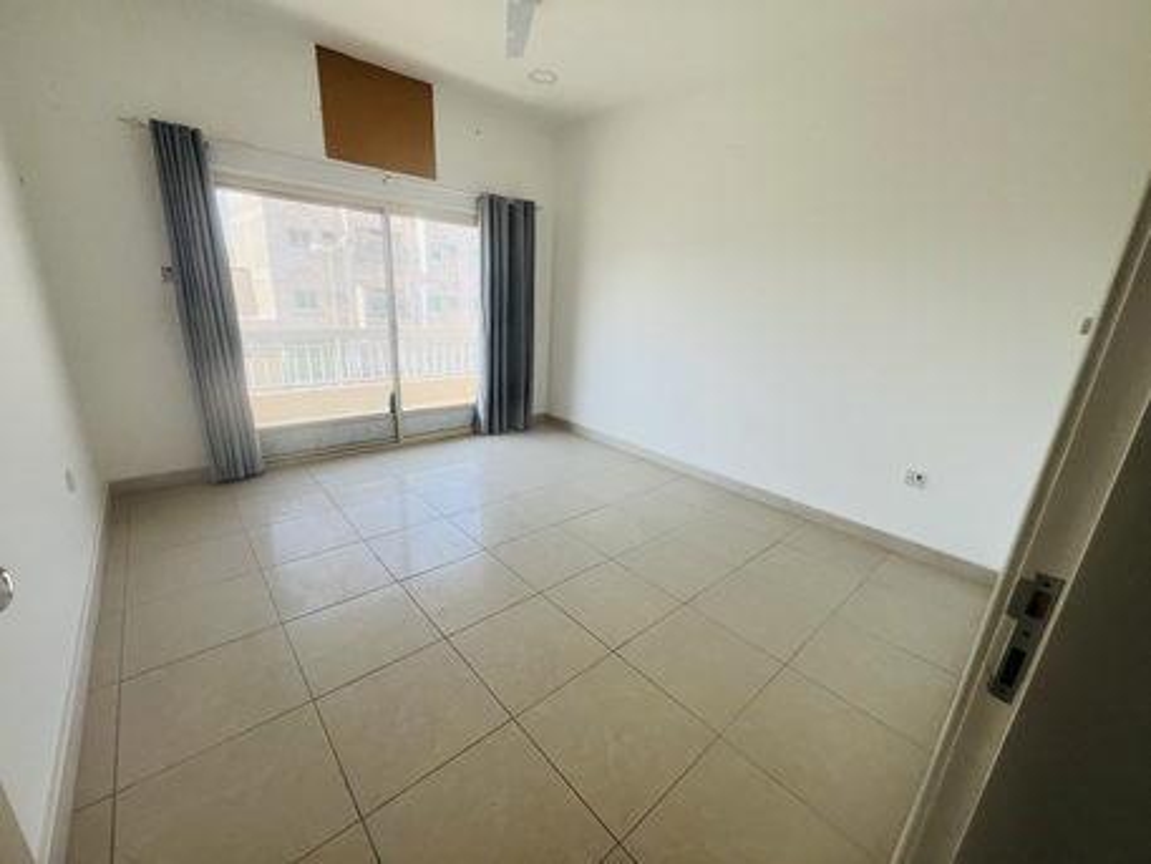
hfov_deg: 106.2
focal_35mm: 13
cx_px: 576
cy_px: 432
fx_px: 432
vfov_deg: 89.9
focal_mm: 1.57
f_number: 1.8
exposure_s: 1/153
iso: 32
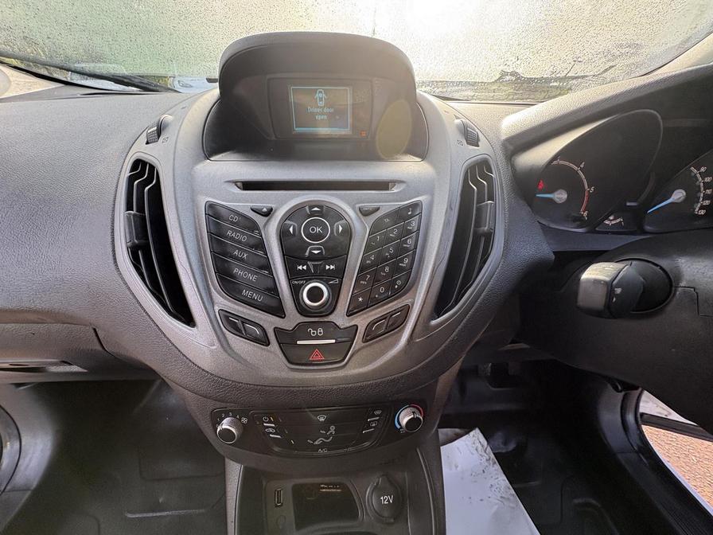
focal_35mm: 14
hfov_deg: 102.1
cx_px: 356
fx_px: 288
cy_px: 268
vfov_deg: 85.7
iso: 80
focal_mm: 2.22
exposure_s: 1/122
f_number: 2.2
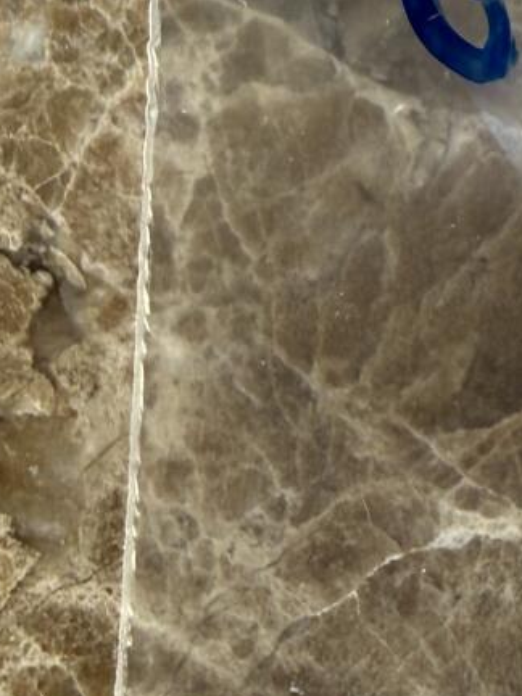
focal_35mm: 100
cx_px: 856
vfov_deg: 19.6
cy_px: 313
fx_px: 2011
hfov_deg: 13.6
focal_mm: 2.22
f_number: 2.2
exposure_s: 1/110
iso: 40
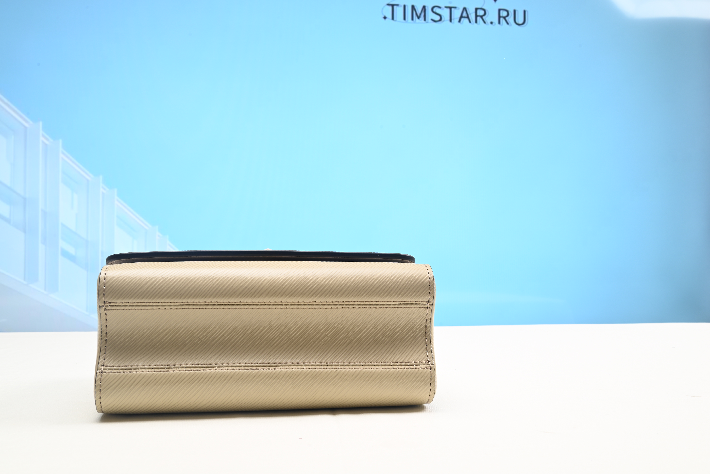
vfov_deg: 37.9
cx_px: 355
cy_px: 237
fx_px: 691
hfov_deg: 54.4
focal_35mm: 35
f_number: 16
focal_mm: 35
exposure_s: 1/1.6
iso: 100
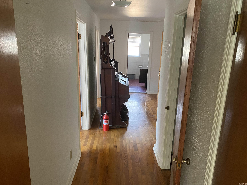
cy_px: 92
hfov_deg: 67.3
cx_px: 124
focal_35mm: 26
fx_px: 186
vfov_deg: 53.1
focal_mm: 4.25
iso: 500
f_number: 1.8
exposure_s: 1/40
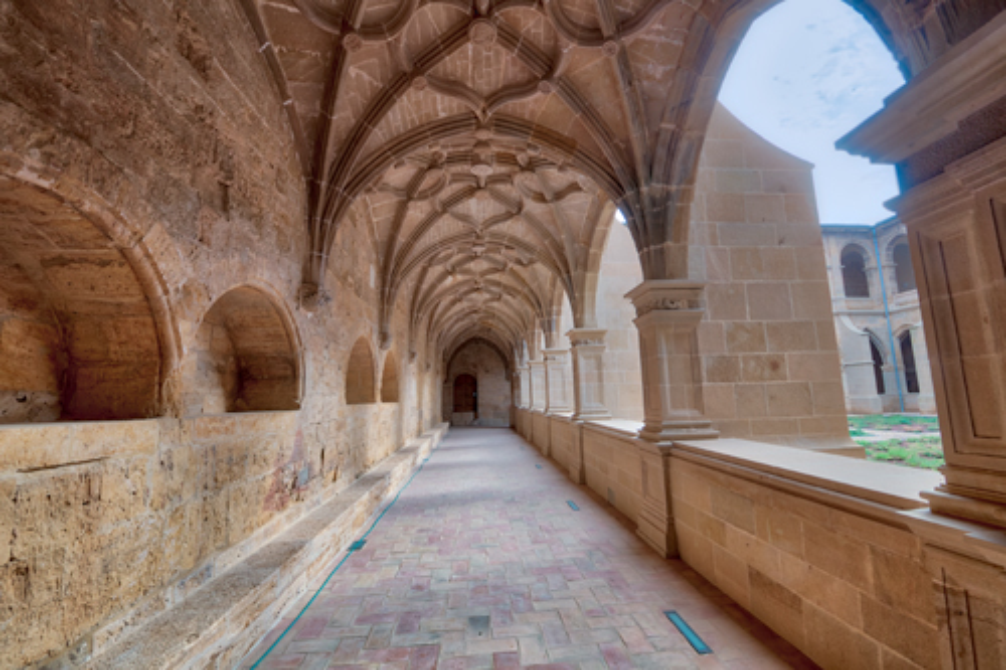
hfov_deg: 100.4
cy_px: 335
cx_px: 503
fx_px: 419
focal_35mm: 15
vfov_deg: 77.3
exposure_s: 1/50
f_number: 7.1
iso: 200
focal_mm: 10
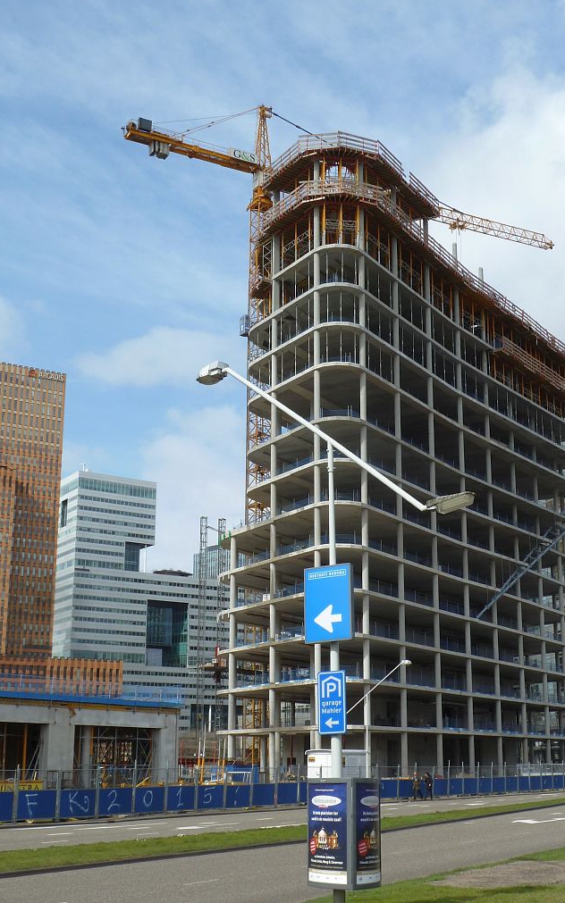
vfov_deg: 44.4
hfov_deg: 28.6
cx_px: 308
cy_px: 455
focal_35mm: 45
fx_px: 1109
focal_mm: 6.9
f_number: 4.5
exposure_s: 1/400
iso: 80
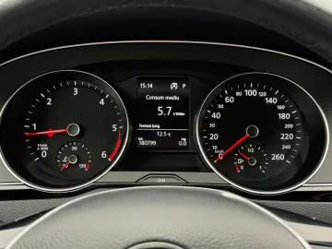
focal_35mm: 48
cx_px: 166
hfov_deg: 39.7
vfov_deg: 30.3
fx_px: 460
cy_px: 124
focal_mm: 6.76
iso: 200
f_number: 1.78
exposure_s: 1/78
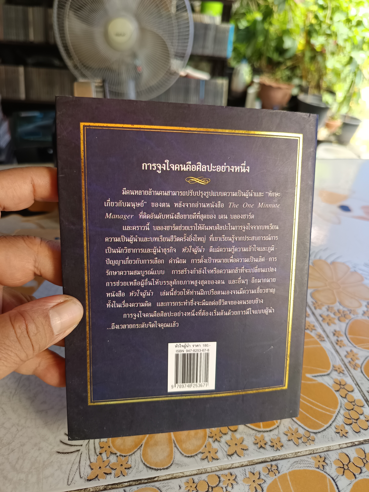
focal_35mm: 24
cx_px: 184
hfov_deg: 56.8
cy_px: 246
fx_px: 341
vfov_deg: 71.6
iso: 308
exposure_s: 1/50
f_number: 1.7
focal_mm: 5.31
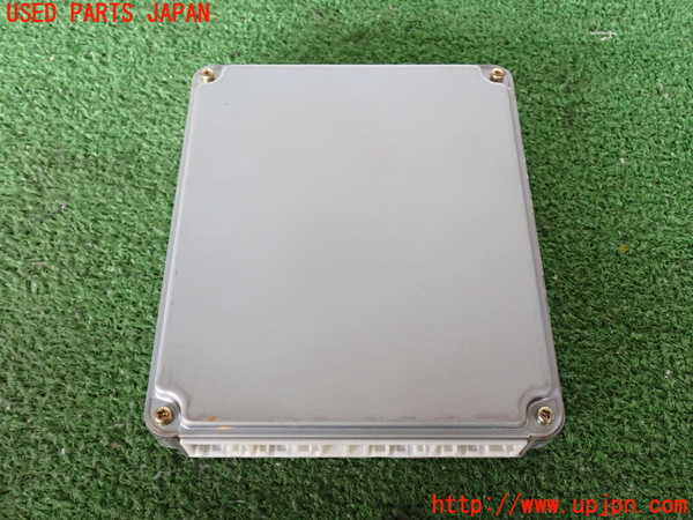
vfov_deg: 39.7
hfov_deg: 51.4
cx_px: 346
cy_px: 260
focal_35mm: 36
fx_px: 721
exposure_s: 1/40
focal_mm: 6.37
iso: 640
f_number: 2.5
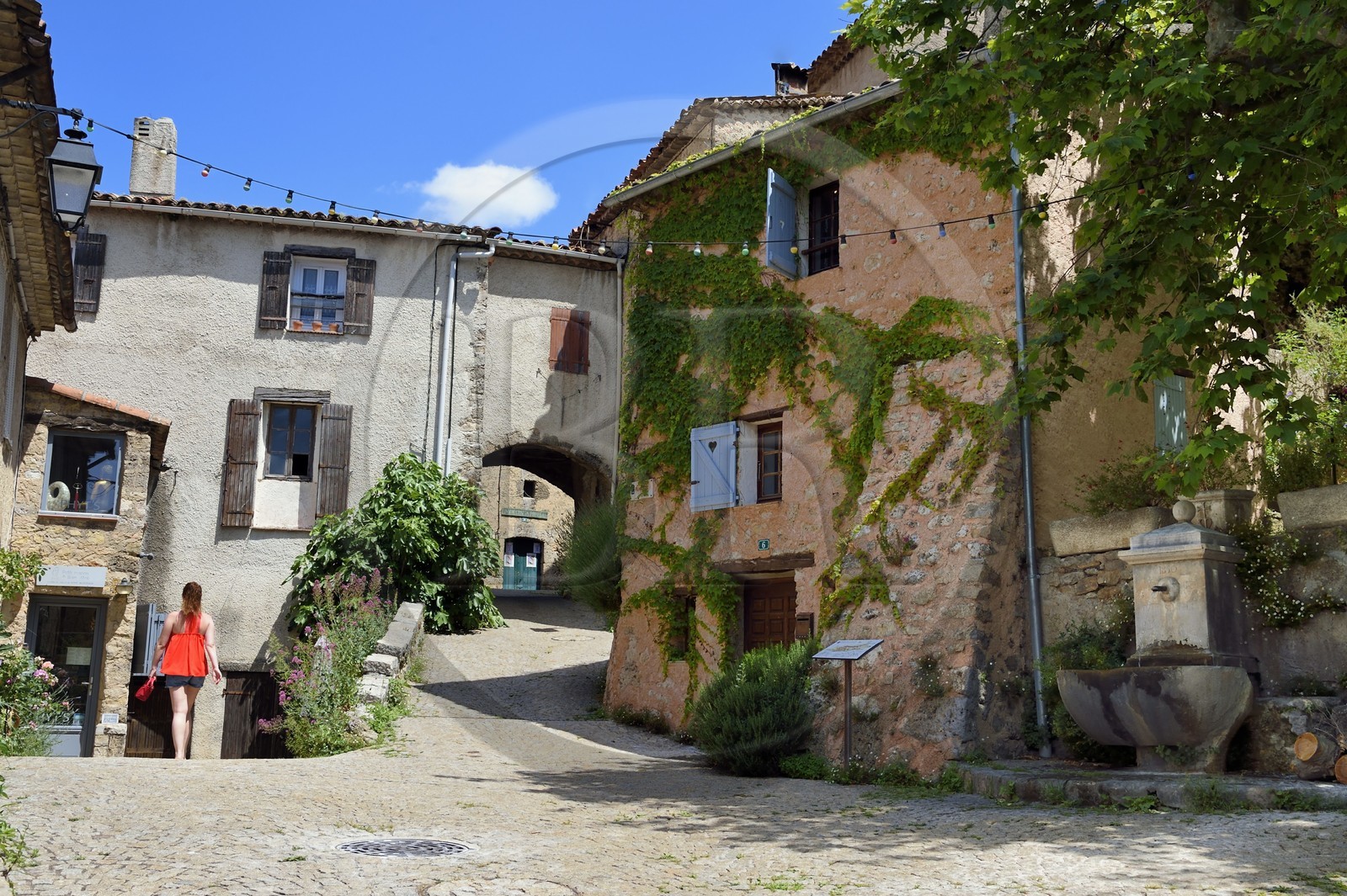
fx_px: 1421
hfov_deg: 50.7
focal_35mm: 38
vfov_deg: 35.0
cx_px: 674
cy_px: 448
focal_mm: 38
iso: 200
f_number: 9
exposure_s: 1/400
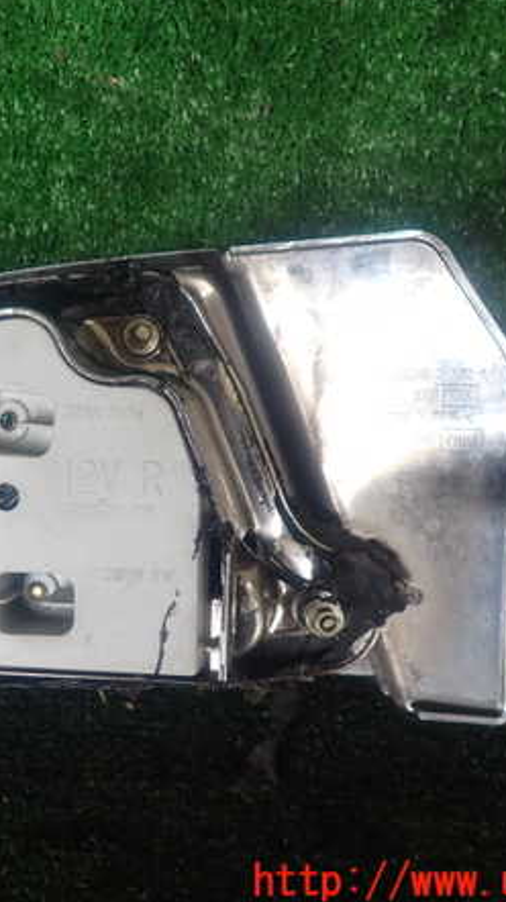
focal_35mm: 37
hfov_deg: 31.1
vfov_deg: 54.0
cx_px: 102
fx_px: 884
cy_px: 449
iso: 125
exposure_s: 1/60
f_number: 2
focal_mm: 4.5
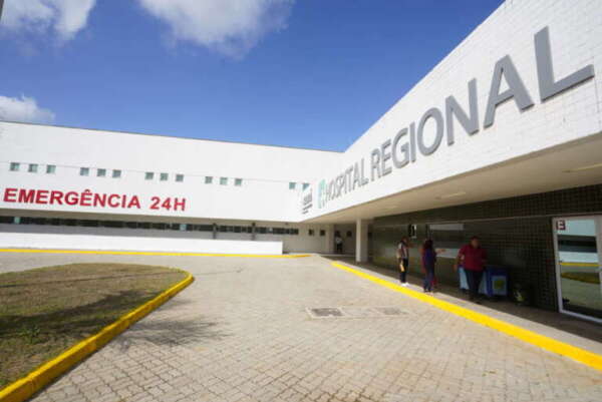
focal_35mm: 16
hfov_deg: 96.7
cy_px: 201
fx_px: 268
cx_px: 301
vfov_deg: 73.8
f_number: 11
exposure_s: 1/160
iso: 100
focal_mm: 16
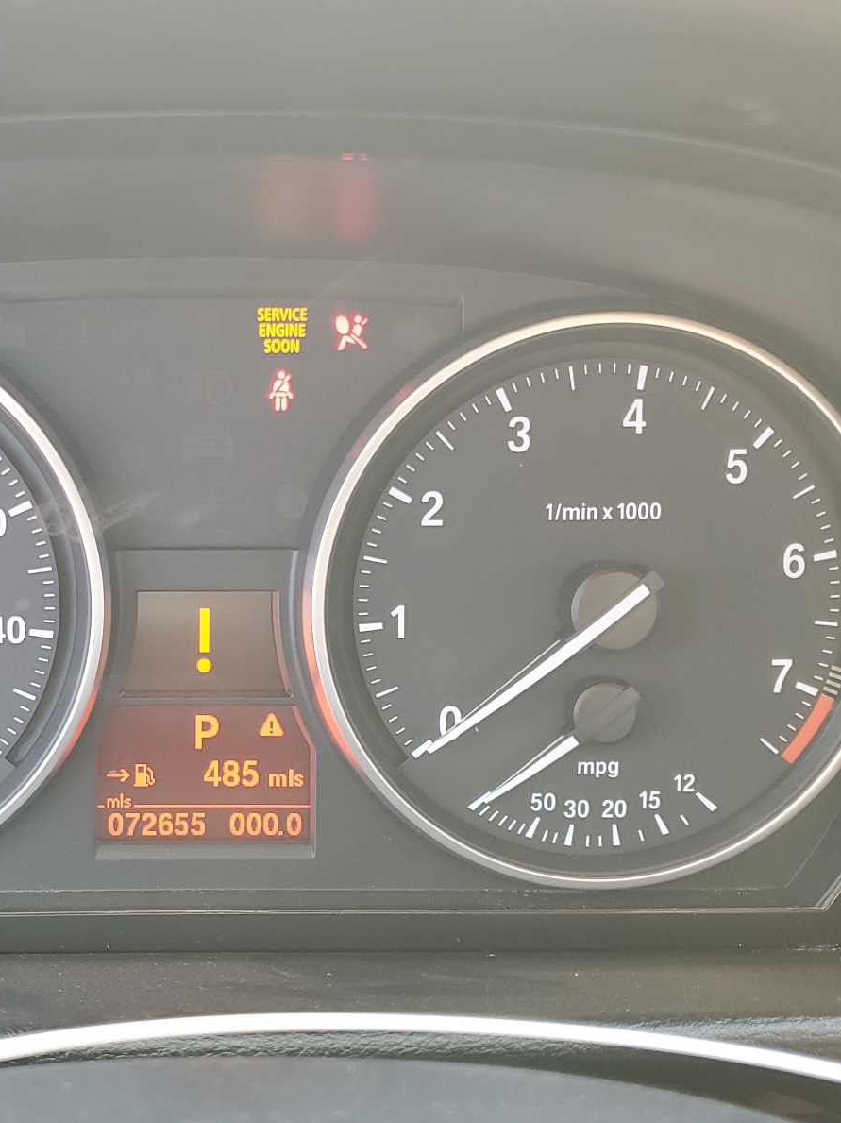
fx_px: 1134
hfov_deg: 39.0
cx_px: 156
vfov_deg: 52.6
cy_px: 565
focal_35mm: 35
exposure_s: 1/50
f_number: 1.5
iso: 58
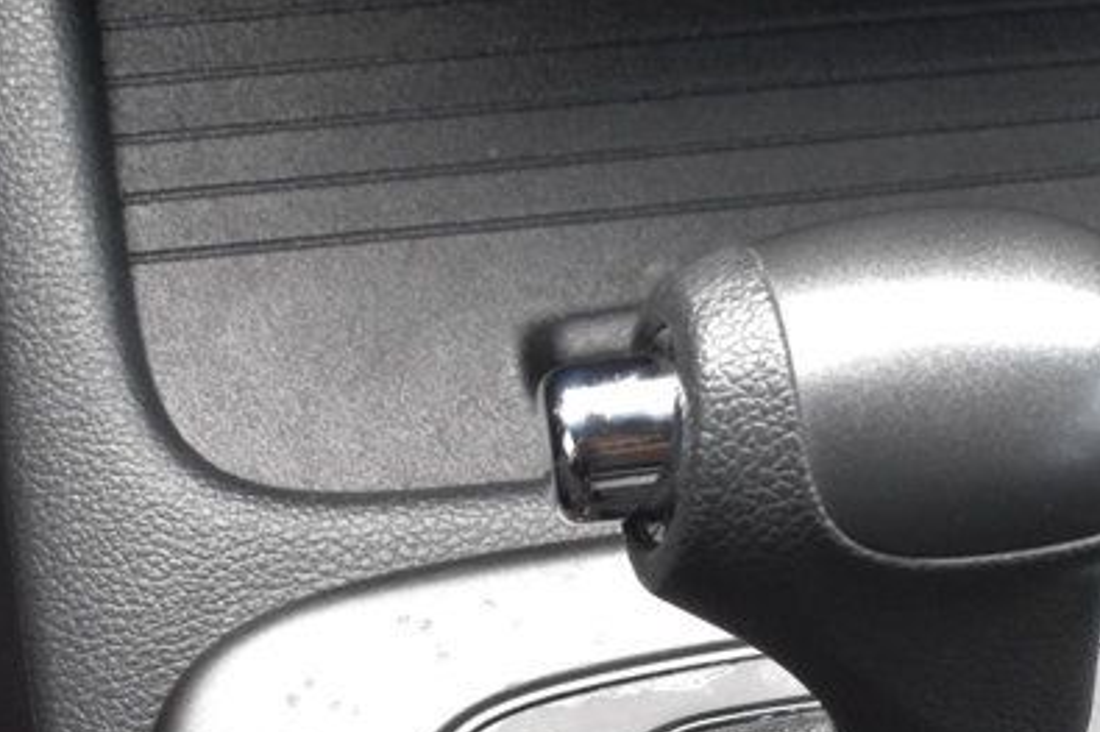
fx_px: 3085
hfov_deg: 19.9
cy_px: 874
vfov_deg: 13.2
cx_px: 969
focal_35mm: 101
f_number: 8
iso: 2500
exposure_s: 1/60
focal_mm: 26
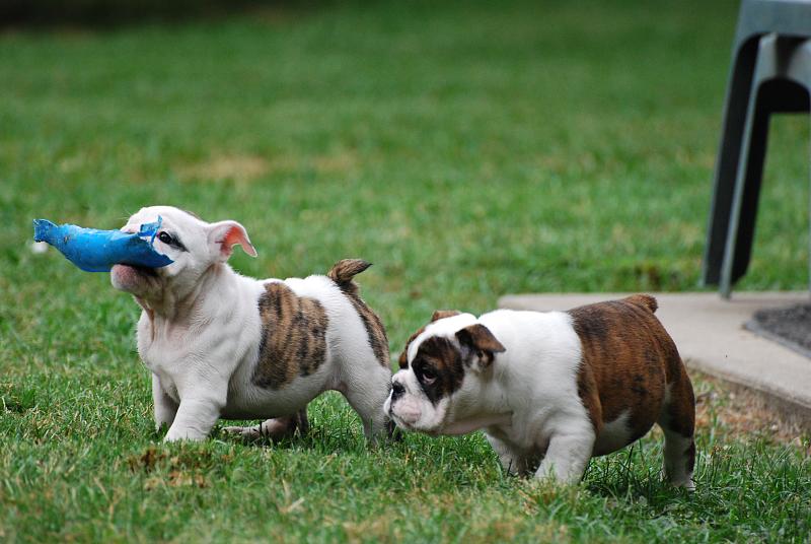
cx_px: 406
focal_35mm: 450
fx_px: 10152
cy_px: 272
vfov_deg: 3.1
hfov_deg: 4.6
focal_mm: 300
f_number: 5.6
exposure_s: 1/320
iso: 800
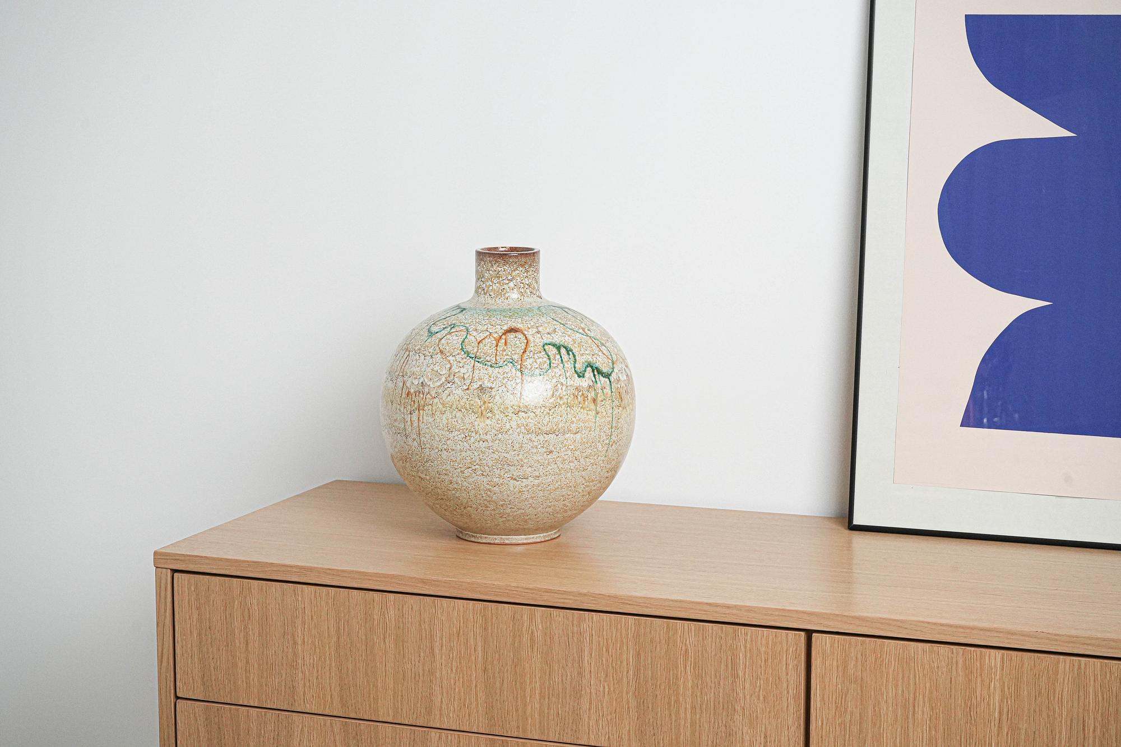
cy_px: 374
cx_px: 560
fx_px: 2179
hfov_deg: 28.8
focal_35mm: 70
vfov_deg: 19.5
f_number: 9
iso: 2500
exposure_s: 1/80
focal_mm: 70
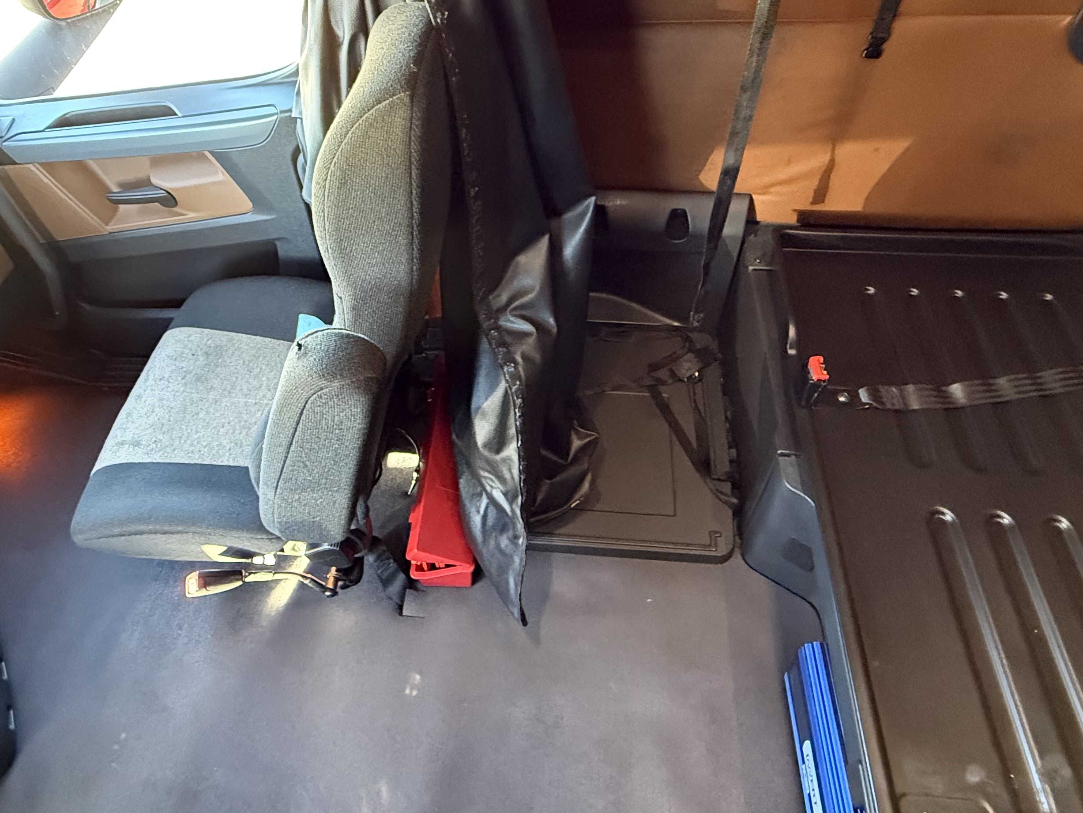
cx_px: 526
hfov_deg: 73.9
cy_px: 310
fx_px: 720
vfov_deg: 58.2
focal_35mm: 23
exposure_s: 1/60
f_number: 2.2
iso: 1000
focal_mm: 2.22
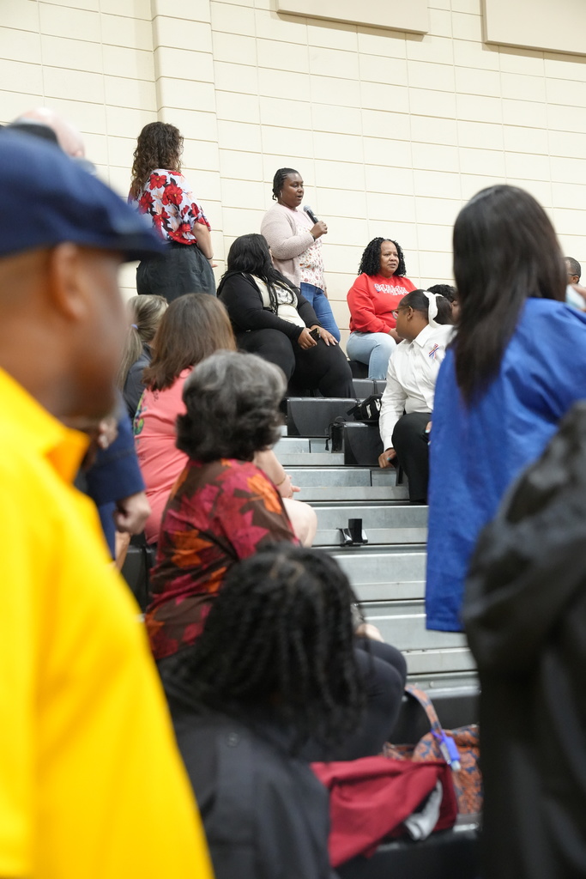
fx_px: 1513
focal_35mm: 62
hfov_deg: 21.9
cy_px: 440
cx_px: 293
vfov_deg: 32.4
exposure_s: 1/160
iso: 8000
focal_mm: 62
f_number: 4
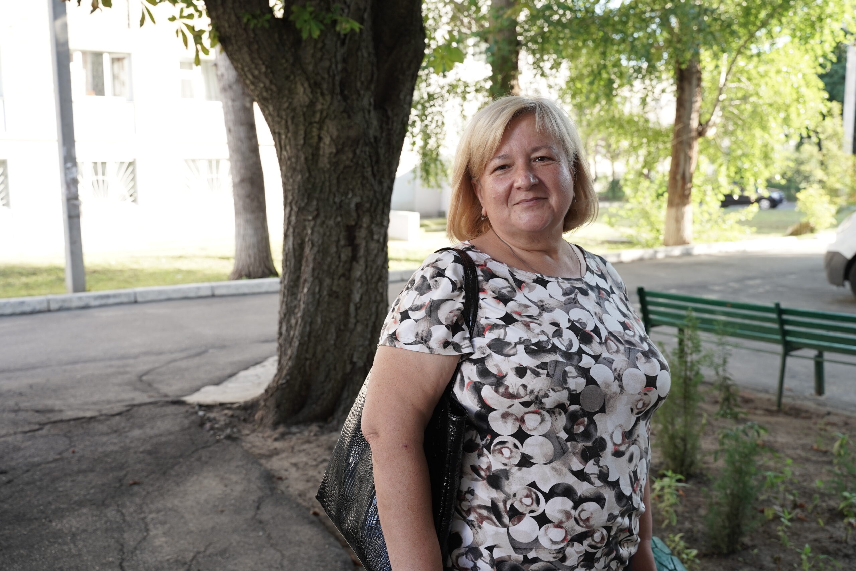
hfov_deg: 55.8
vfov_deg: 38.9
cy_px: 286
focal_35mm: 34
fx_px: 808
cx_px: 428
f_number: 5
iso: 400
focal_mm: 34
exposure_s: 1/125
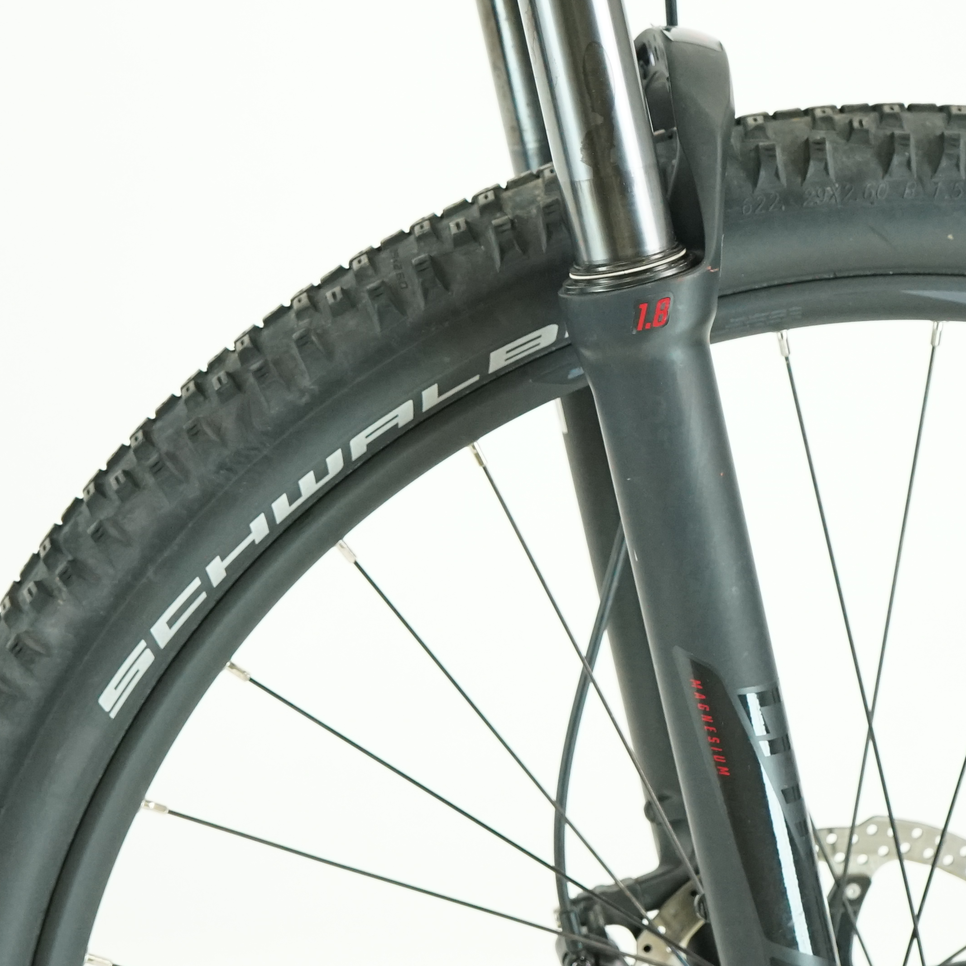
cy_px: 315
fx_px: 3094
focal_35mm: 98
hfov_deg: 17.7
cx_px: 615
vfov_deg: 17.7
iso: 2500
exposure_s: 1/200
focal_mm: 41
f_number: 5
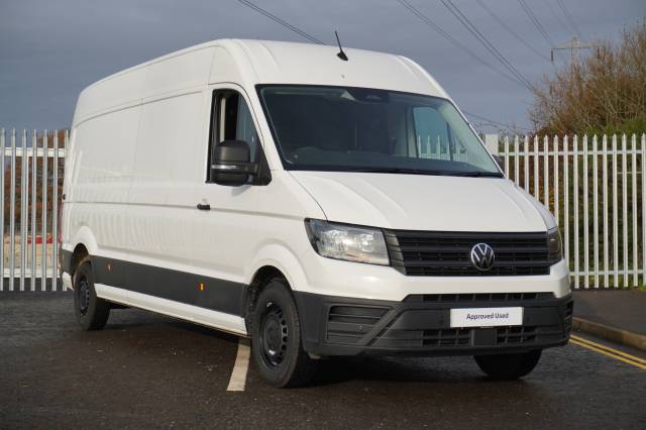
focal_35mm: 62
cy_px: 215
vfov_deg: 22.1
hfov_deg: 32.6
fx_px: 1103
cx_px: 323
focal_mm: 41
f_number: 5.6
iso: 100
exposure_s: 1/200
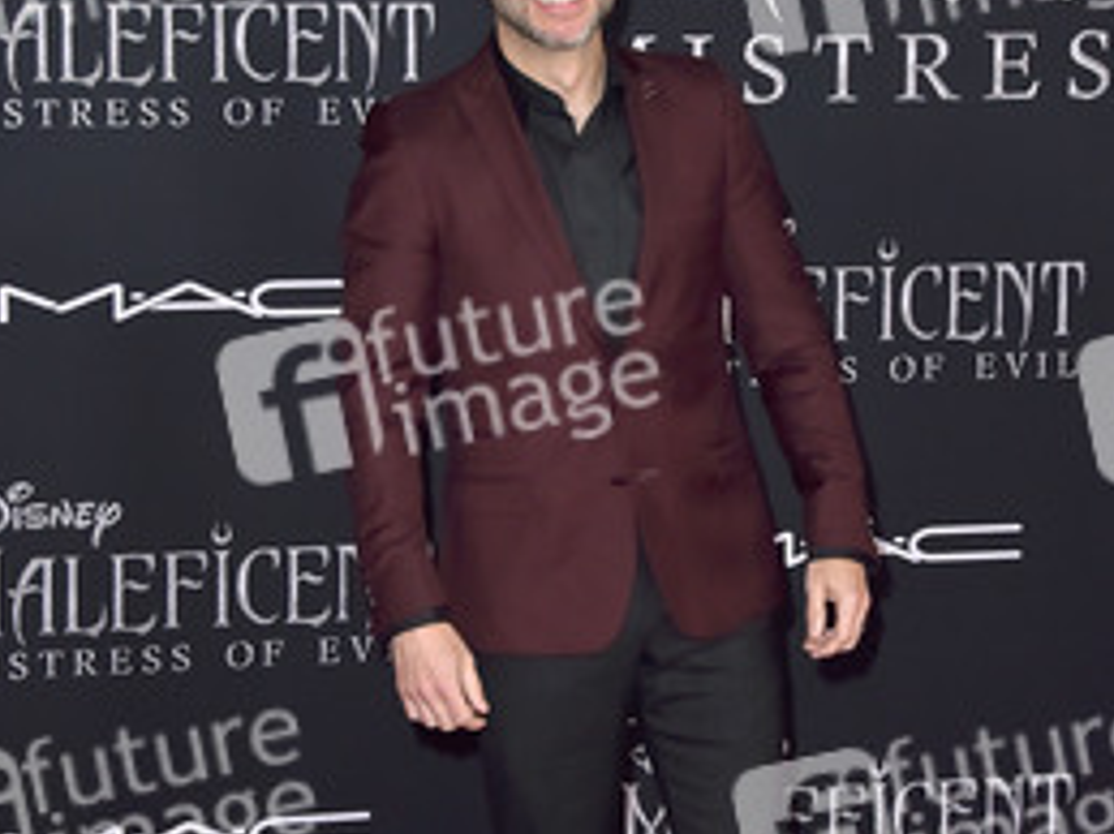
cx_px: 566
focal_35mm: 92
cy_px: 598
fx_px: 2959
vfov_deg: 16.0
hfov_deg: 21.3
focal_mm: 62
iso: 500
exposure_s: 1/250
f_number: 7.1
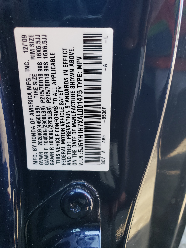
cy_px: 124
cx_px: 93
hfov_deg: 53.1
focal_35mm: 26
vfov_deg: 67.3
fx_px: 186
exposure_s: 1/120
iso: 58
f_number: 1.5
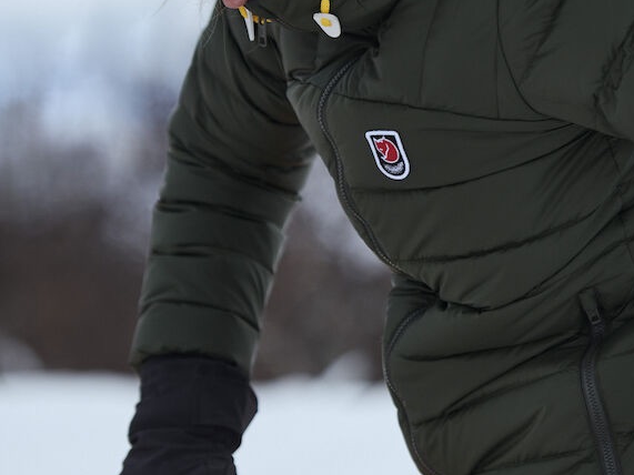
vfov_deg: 5.1
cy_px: 135
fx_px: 5365
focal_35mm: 293
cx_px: 637
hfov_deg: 6.7
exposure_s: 1/2500
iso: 160
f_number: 3.5
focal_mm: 116
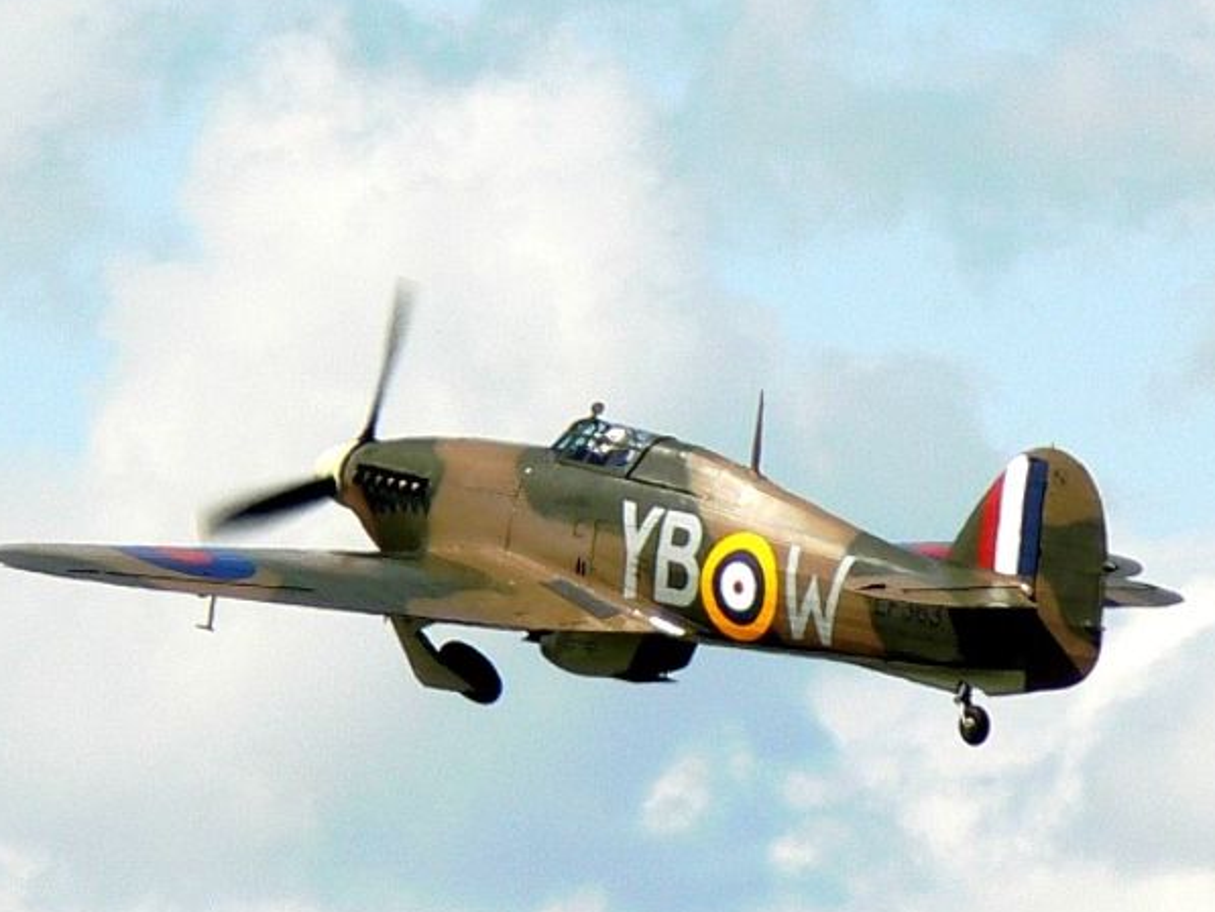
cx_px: 564
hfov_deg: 2.7
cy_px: 480
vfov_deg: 2.0
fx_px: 25768
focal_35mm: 734
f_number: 4
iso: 100
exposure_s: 1/1000
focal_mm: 72
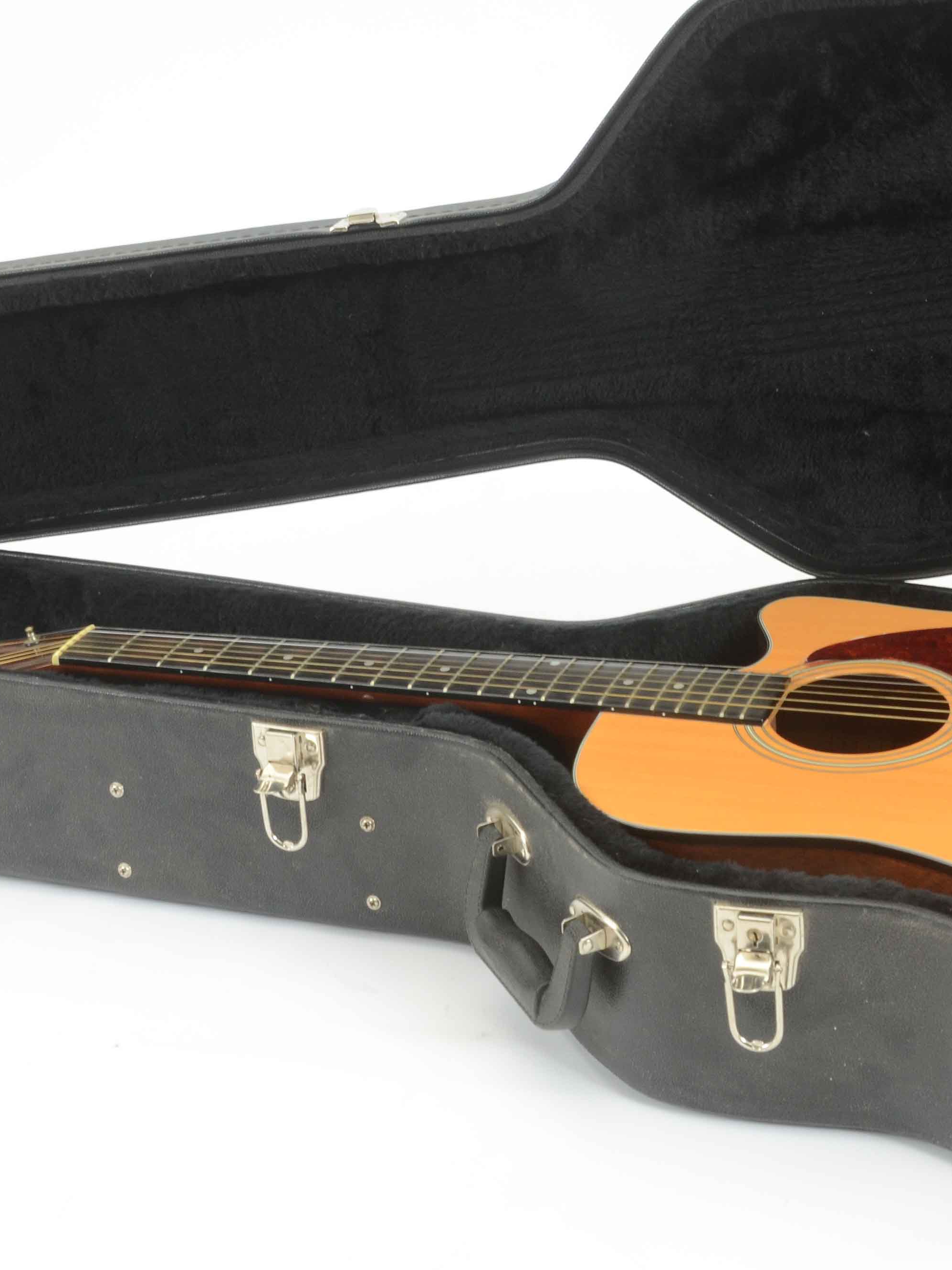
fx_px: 2347
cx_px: 711
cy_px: 539
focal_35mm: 64
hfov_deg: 22.7
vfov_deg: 30.2
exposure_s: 1/80
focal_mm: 24
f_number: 10
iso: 400
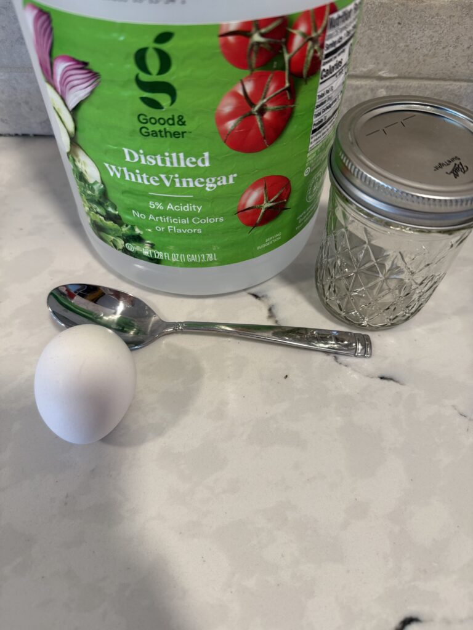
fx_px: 437
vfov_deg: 71.6
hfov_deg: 56.8
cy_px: 315
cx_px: 236
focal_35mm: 24
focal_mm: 6.76
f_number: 1.78
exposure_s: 1/120
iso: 160
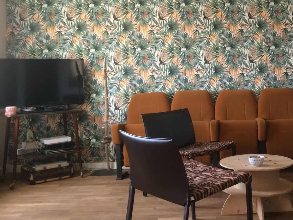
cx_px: 243
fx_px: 423
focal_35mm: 50
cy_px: 73
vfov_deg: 28.9
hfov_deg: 36.6
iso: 100
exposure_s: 1/33
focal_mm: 4.15
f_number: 2.2
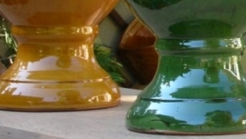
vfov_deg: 4.6
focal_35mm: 265
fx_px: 1729
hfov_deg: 8.0
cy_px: -32
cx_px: 313
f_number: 4.8
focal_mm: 14.3
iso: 50
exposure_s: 1/57.2
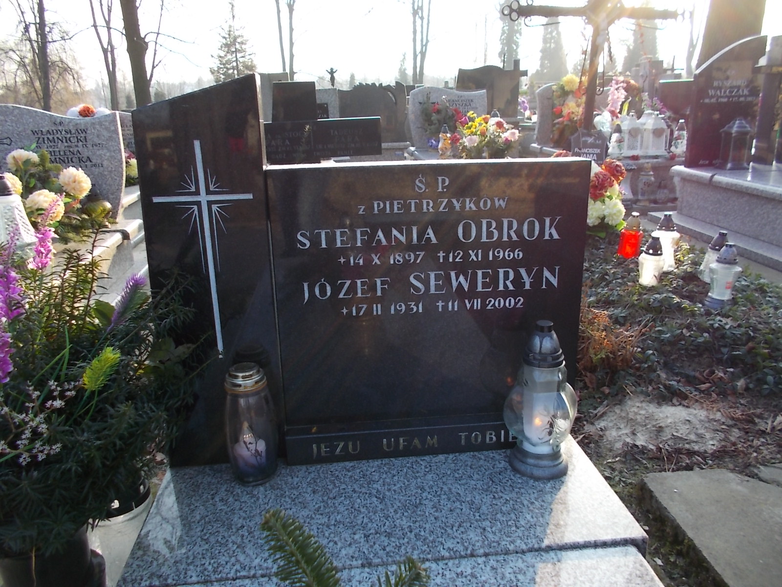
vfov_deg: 53.1
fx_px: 587
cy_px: 294
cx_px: 391
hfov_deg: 67.3
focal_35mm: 26
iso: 80
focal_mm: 4.6
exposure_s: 1/125
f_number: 3.2
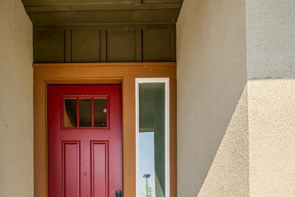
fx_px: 238
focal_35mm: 29
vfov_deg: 39.1
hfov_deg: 63.0
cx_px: 115
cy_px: 202
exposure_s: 1/250
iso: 100
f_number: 10
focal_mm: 14
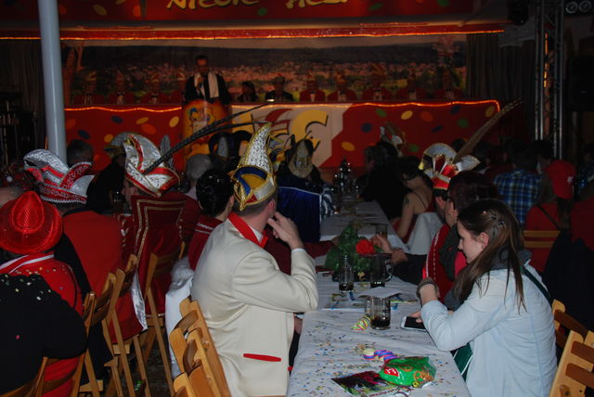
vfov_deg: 26.5
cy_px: 198
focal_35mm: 51
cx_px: 297
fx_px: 842
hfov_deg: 38.8
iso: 200
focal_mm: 34
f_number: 4.5
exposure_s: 1/60
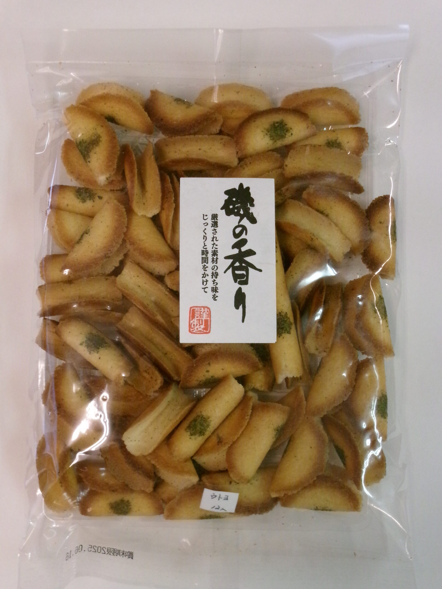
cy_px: 294
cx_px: 221
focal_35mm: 53
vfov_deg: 36.2
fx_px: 902
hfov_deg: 27.5
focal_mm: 9.5
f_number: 4.9
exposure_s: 1/70
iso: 800
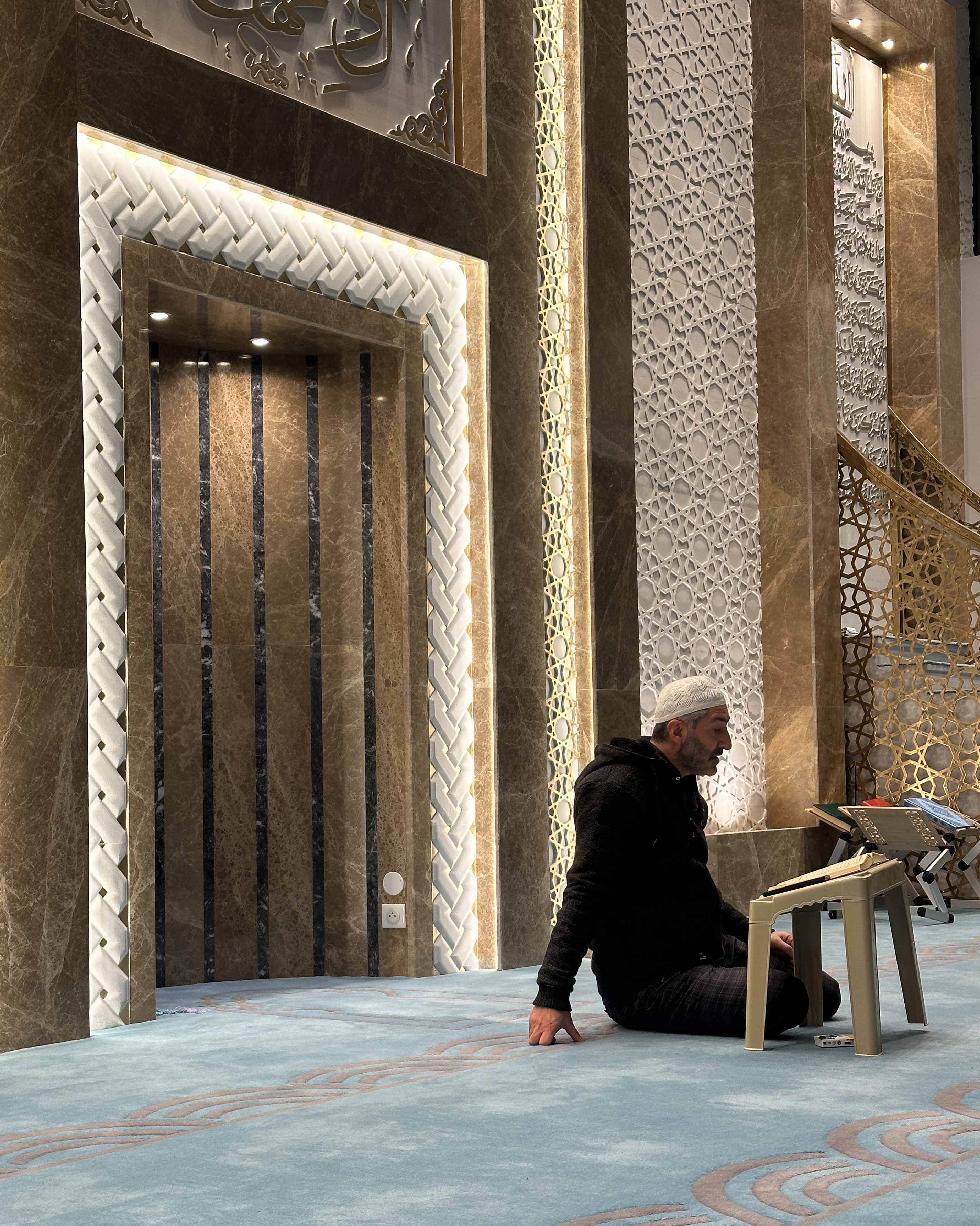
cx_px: 466
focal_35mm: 53
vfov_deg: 35.3
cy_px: 680
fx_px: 1922
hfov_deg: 28.6
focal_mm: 6.86
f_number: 1.78
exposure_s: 1/50
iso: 50
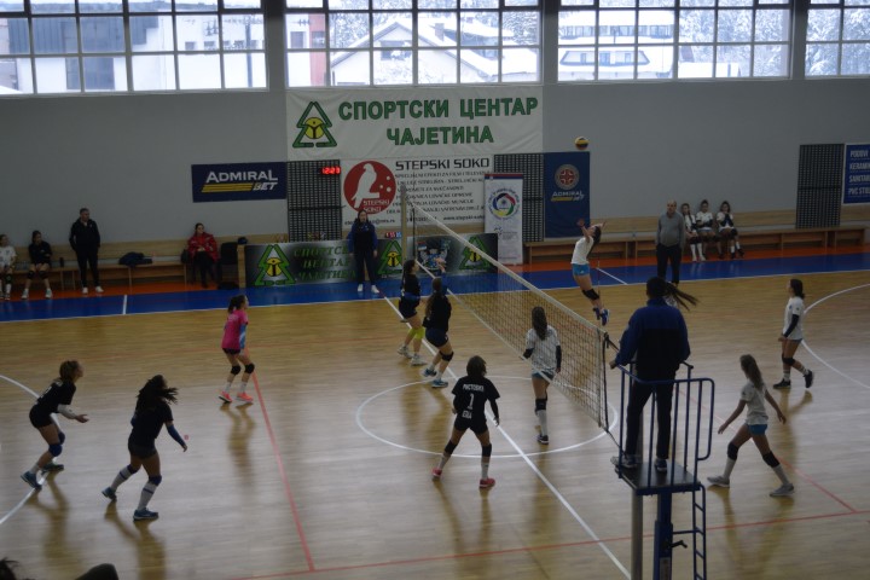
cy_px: 290
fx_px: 1160
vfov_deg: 28.1
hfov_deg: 41.1
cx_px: 435
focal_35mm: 48
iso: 640
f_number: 4.5
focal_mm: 32
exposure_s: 1/1000
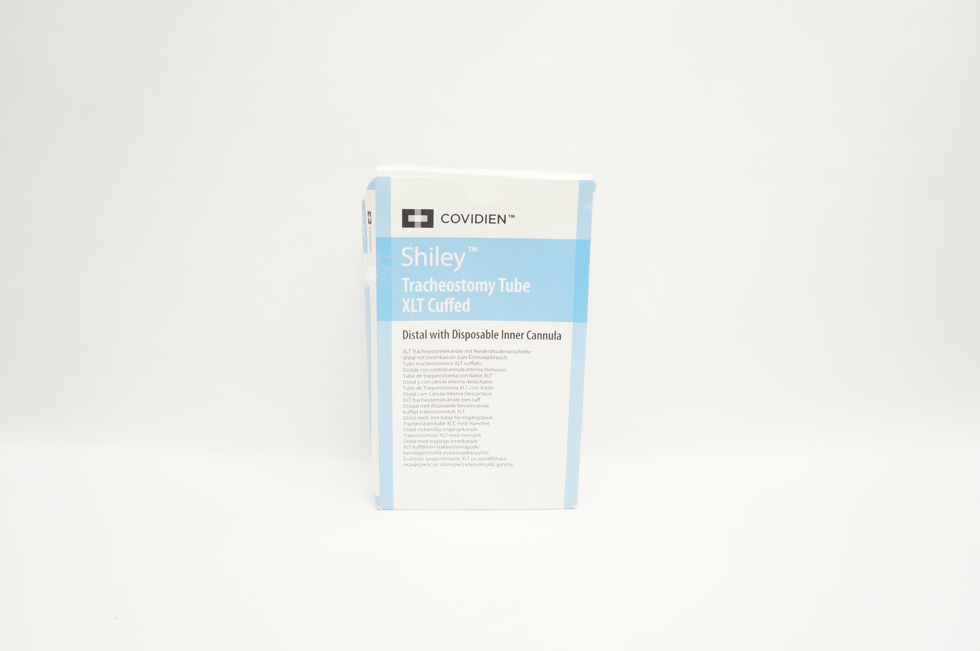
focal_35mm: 27
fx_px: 734
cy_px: 326
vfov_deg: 47.8
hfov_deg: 67.4
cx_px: 490
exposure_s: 1/60
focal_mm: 18
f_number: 5.6
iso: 800
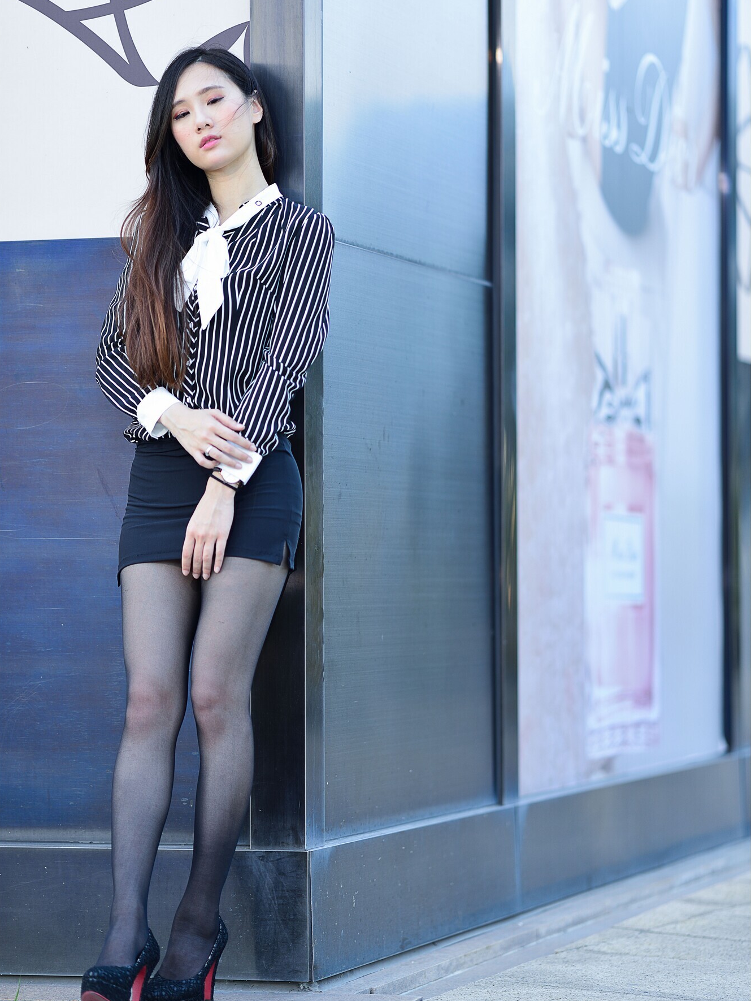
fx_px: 3296
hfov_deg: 13.0
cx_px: 375
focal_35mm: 114
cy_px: 460
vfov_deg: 17.3
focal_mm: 105
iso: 100
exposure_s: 1/500
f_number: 1.4
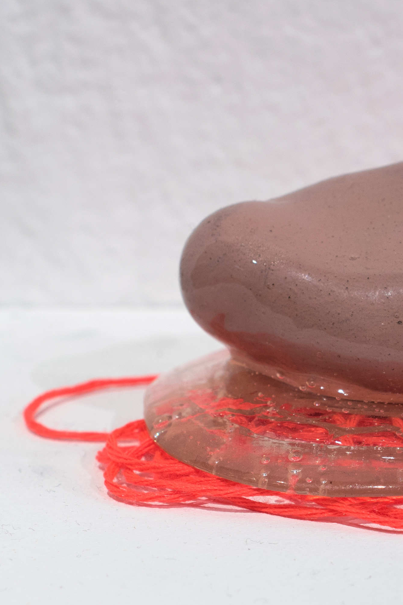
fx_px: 3023
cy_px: 408
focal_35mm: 180
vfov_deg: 11.4
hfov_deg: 7.6
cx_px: 461
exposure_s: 1/15
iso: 100
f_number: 8
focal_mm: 40
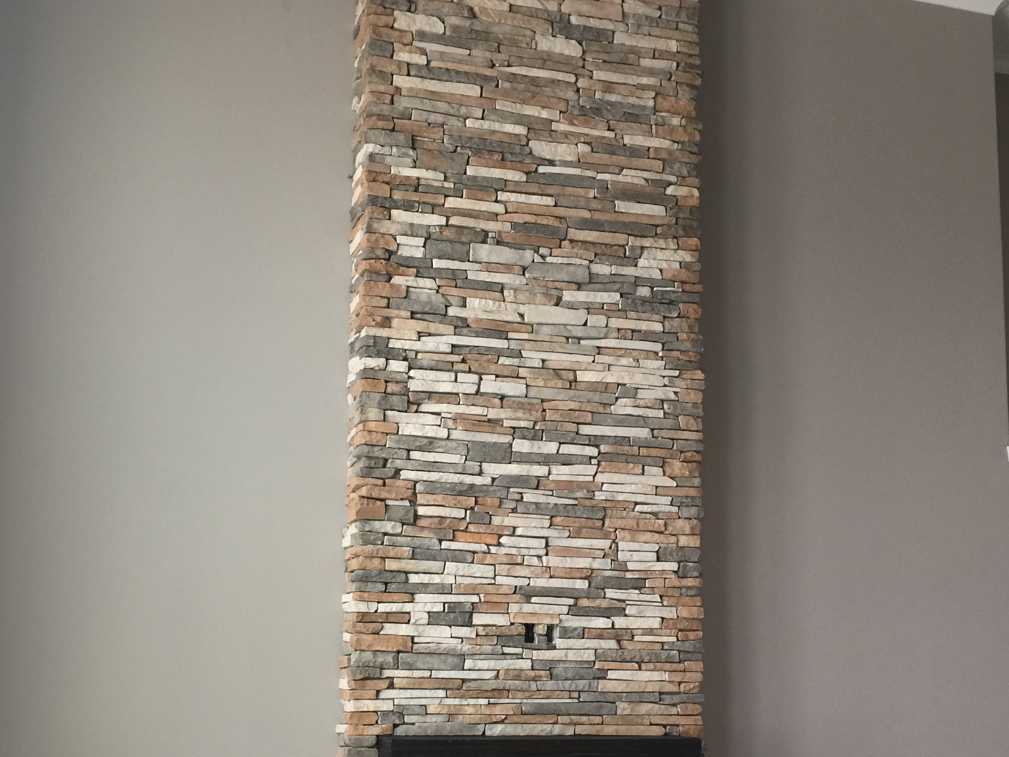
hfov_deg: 42.9
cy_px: 525
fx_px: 1282
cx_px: 516
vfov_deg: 32.5
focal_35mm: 44
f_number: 2.2
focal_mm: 4.15
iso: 50
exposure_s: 1/30
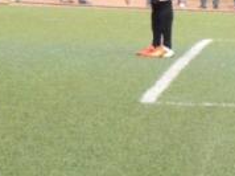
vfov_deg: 2.4
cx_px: 432
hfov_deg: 3.2
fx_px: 4244
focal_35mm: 626
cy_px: 161
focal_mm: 27.6
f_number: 4.4
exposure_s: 1/80
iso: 400
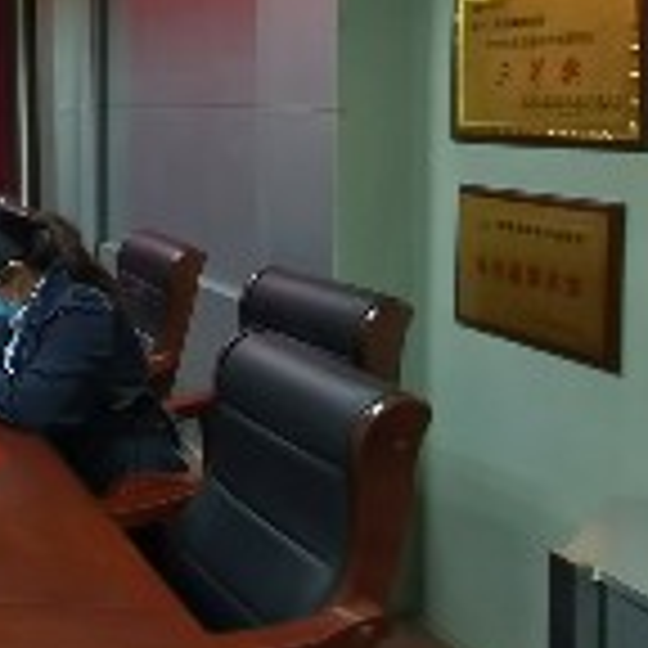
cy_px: 187
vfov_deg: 32.3
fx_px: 1101
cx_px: -436
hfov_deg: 22.9
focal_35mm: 52
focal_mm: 2.26
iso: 250
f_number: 2.2
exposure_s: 1/33.3
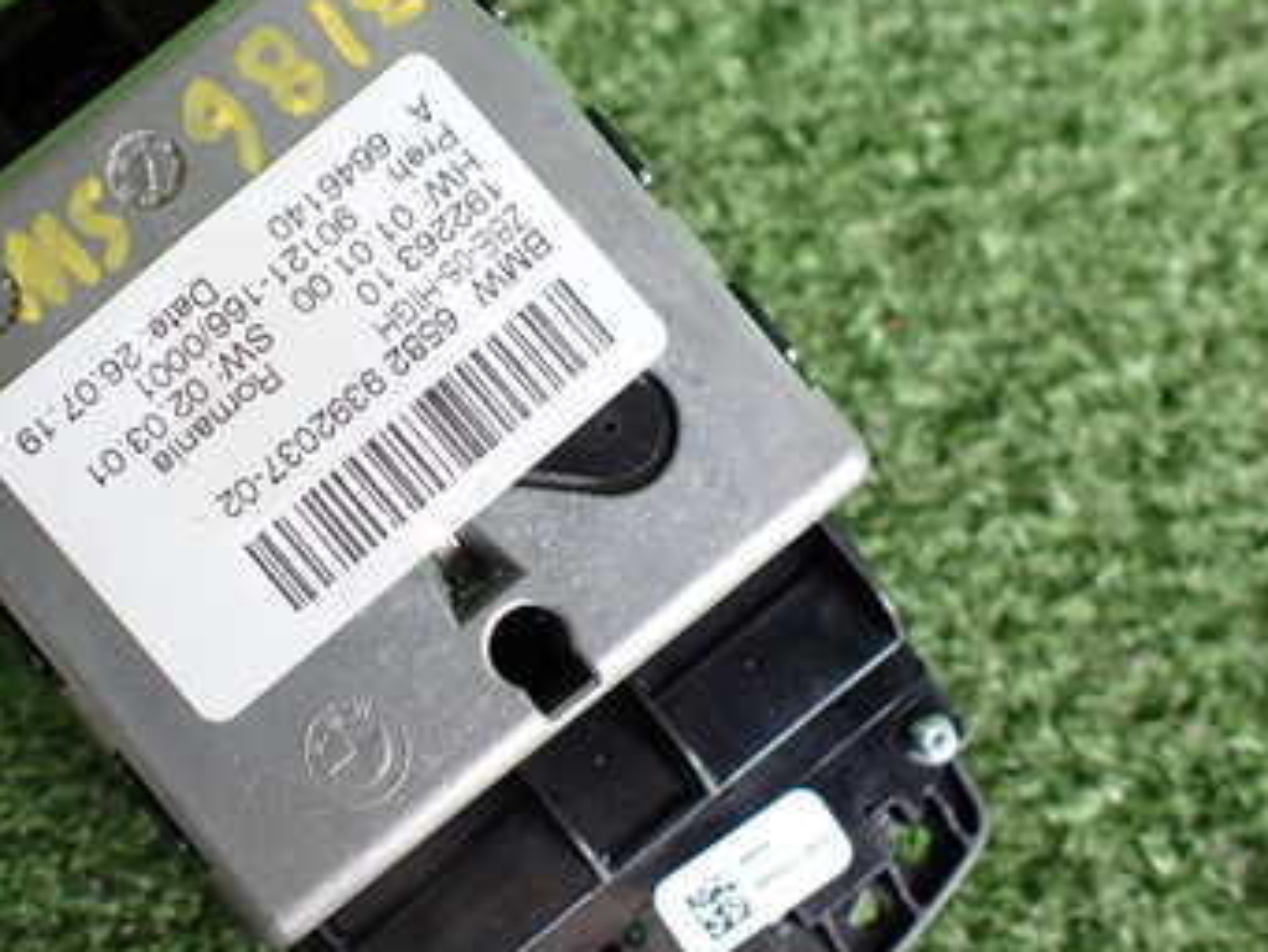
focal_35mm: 44
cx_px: 279
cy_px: 461
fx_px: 1612
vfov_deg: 32.9
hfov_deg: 41.3
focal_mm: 4.5
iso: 200
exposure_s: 1/30
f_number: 2
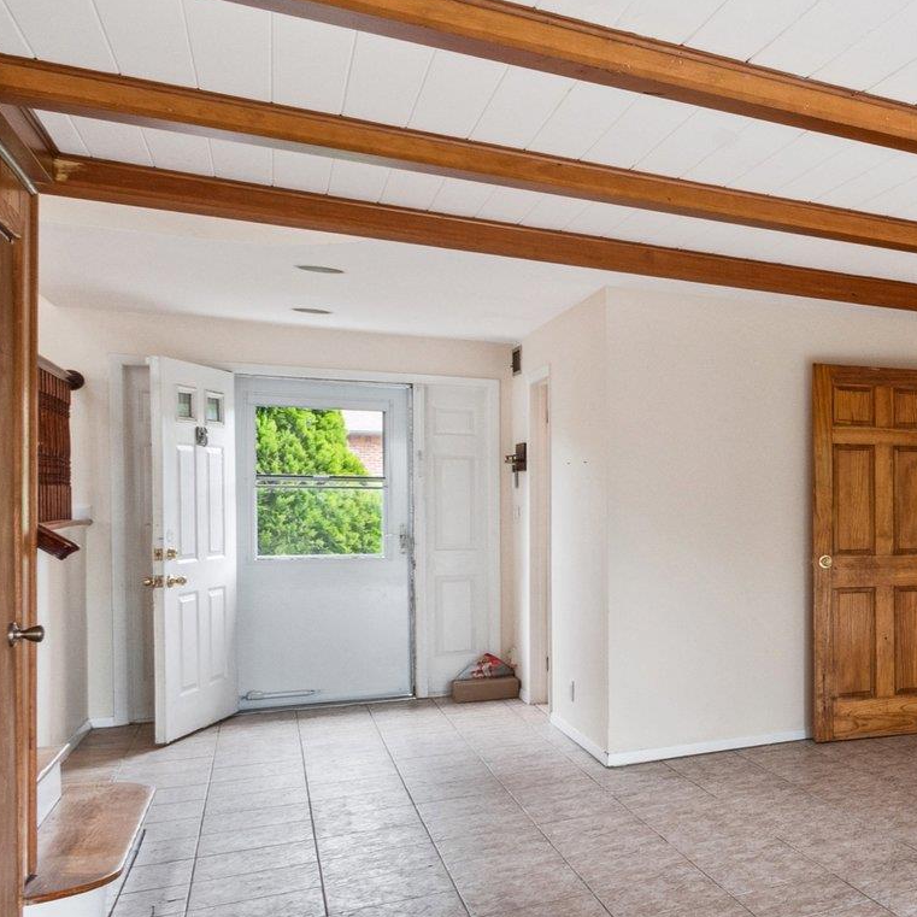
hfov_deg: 34.4
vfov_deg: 51.1
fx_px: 959
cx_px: 1217
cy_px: 469
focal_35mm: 32
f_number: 10
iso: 500
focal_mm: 7
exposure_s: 1/25
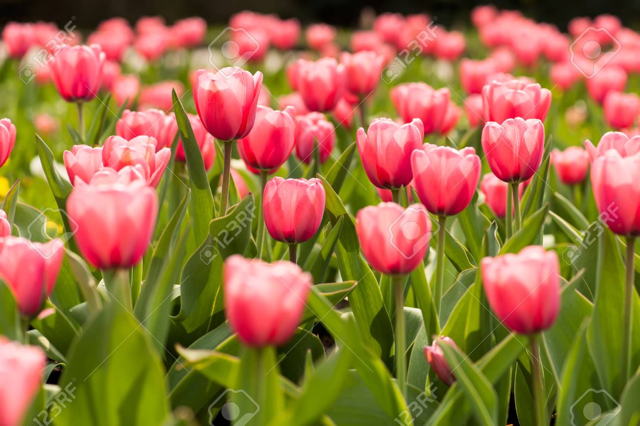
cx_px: 320
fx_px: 1865
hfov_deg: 19.5
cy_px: 213
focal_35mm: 105
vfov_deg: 13.0
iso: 200
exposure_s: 1/1250
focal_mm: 105
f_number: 5
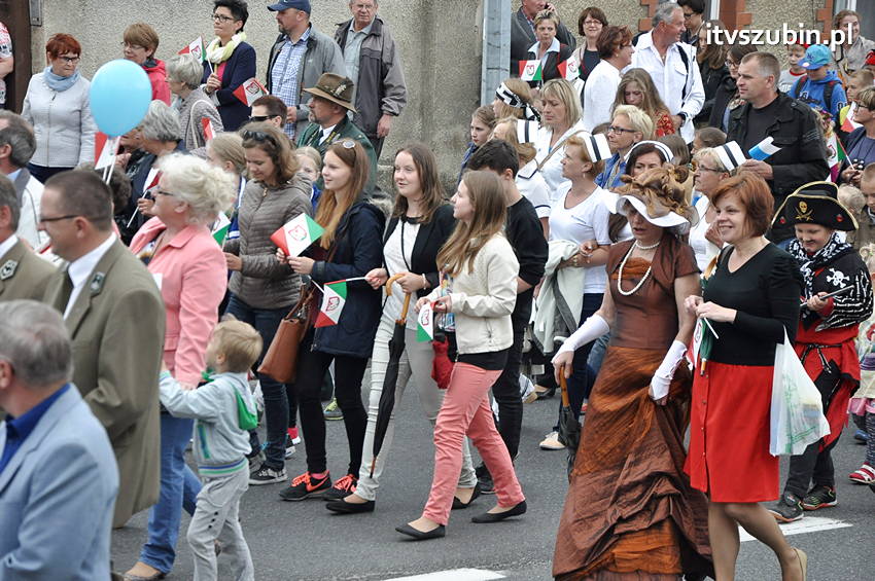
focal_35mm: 135
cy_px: 290
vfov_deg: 10.1
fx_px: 3278
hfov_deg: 15.2
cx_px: 438
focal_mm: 90
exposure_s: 1/1000
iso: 1250
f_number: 6.3
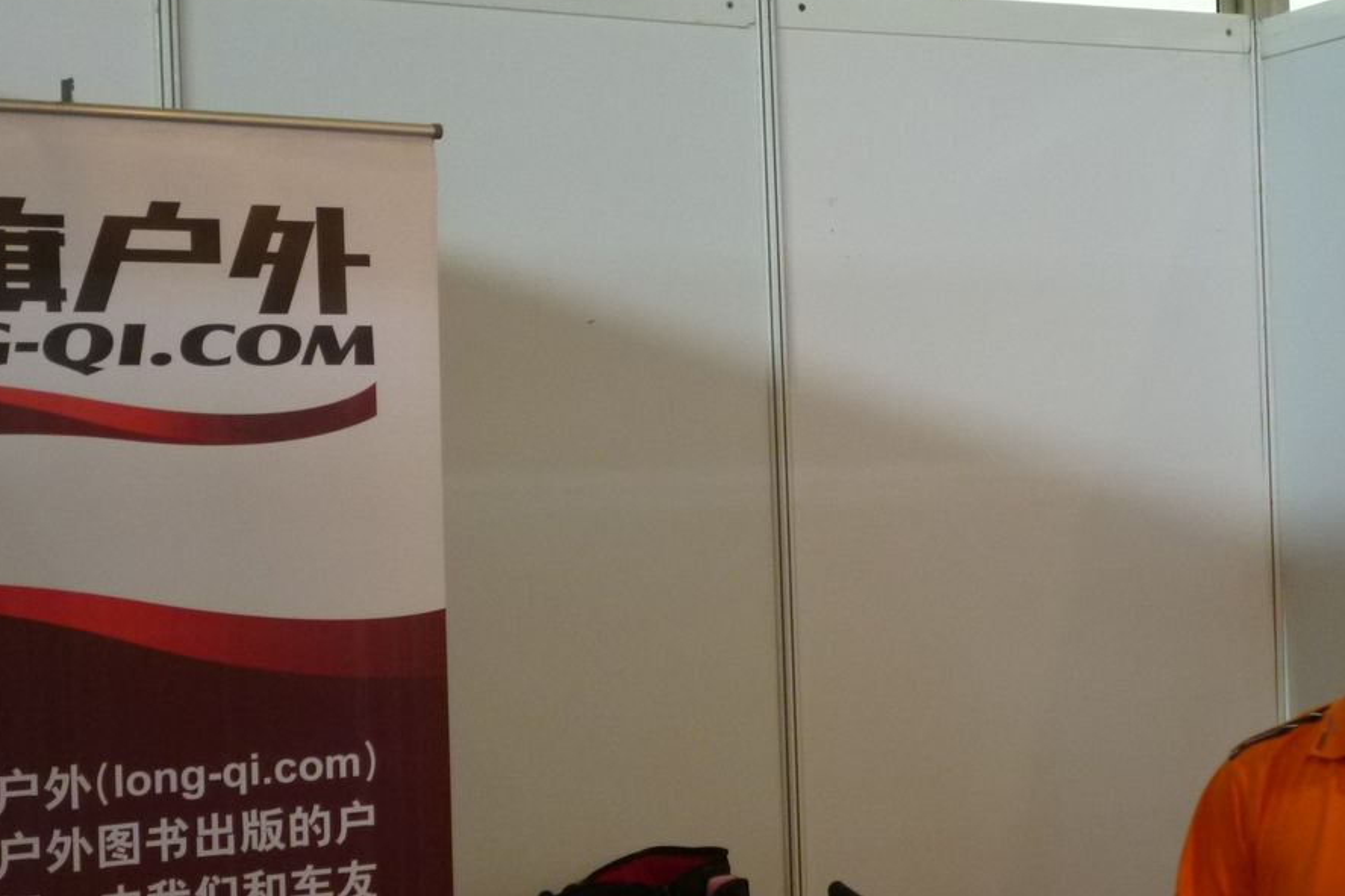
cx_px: 886
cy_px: 486
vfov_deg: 18.9
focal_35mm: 72
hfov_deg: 27.9
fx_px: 2690
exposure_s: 1/50
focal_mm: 8.6
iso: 400
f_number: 4
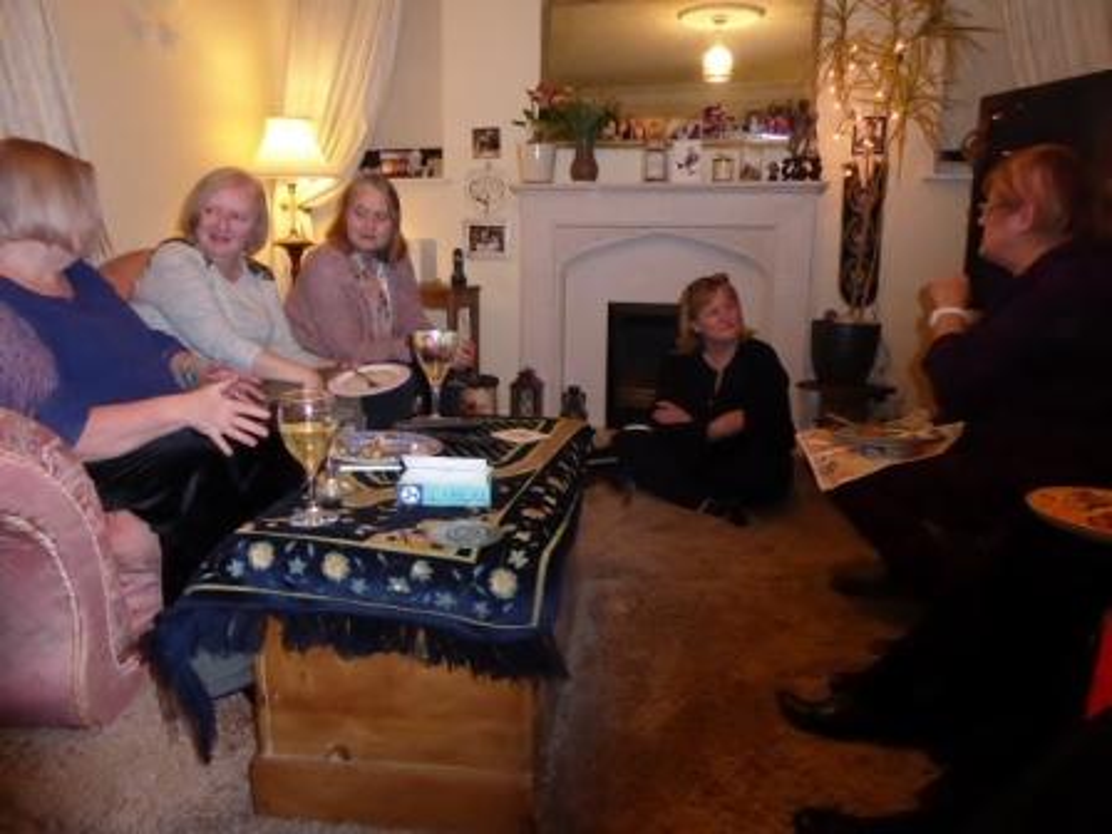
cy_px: 417
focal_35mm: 25
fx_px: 803
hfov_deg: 69.4
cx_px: 556
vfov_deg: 54.9
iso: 800
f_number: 3.3
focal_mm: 4.3
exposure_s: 1/60
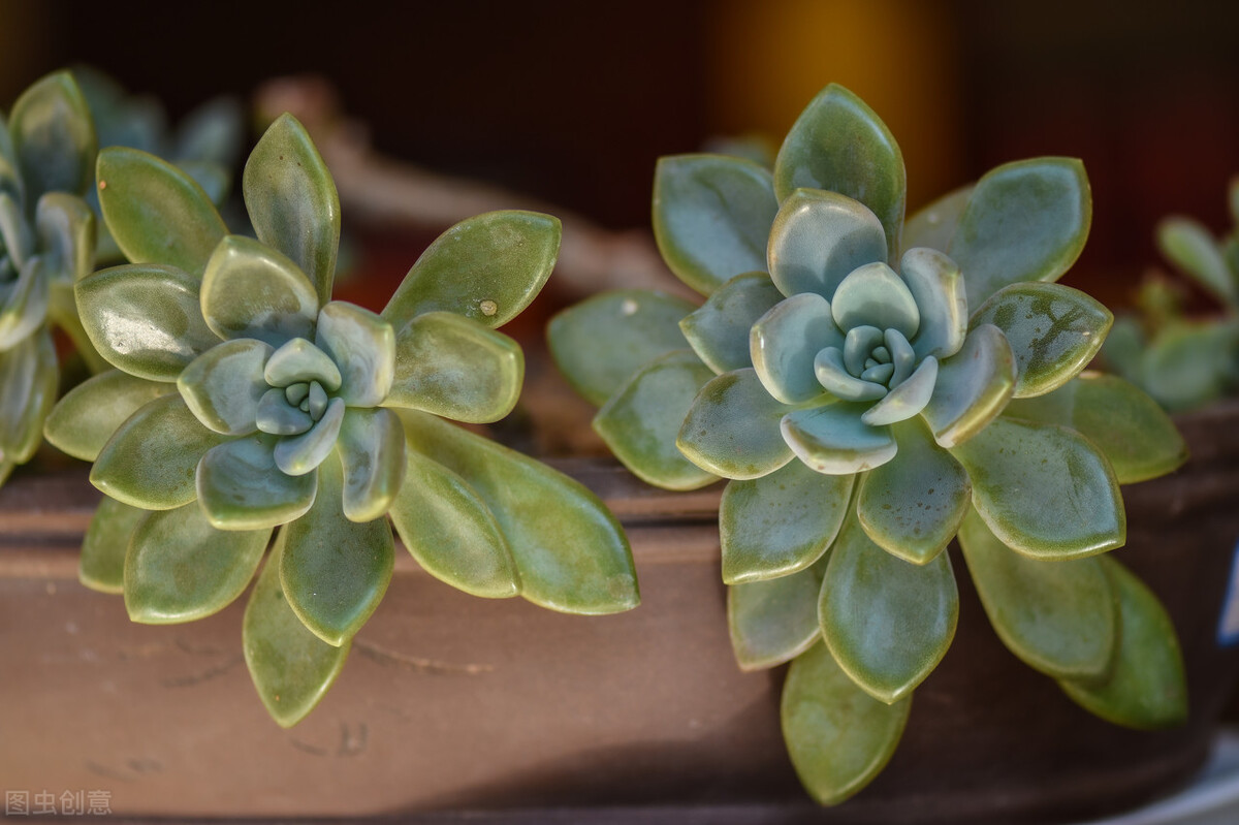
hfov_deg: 13.0
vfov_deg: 8.7
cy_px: 412
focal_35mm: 158
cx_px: 620
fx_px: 5418
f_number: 3
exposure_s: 1/250
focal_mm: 105
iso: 100
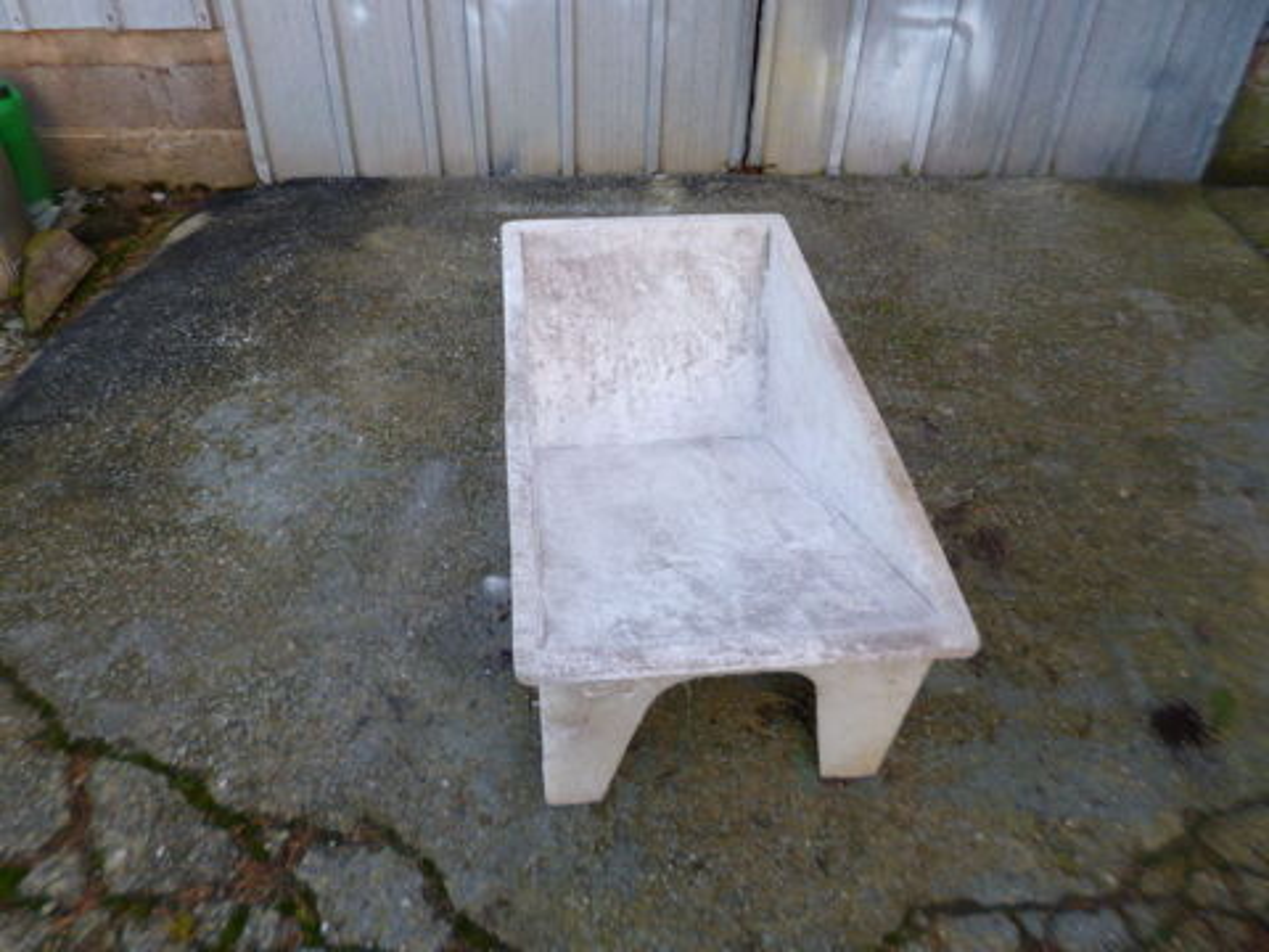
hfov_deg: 71.6
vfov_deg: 56.8
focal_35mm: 24
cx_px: 634
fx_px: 880
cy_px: 476
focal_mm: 4.3
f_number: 2.5
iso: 100
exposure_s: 1/160
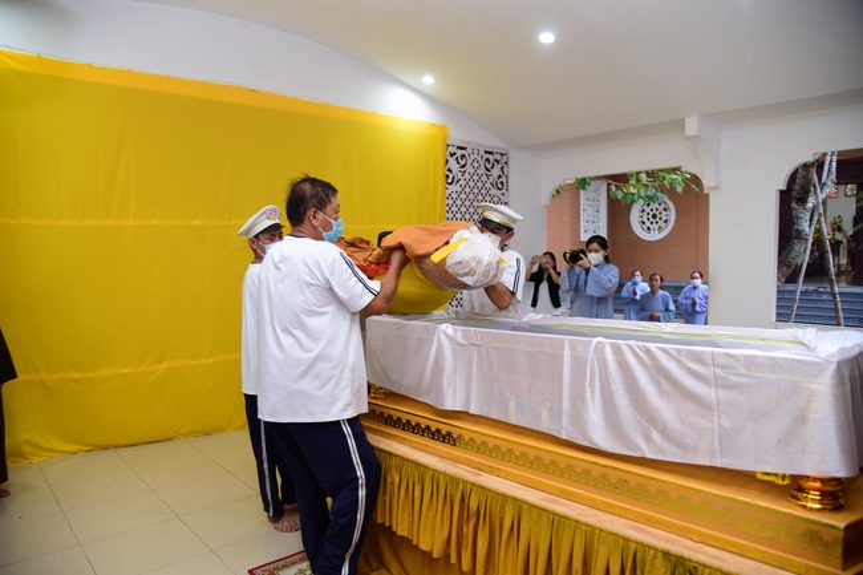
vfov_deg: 53.1
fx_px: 575
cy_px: 288
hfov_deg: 73.8
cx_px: 432
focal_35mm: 24
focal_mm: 24
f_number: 4.5
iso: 640
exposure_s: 1/50
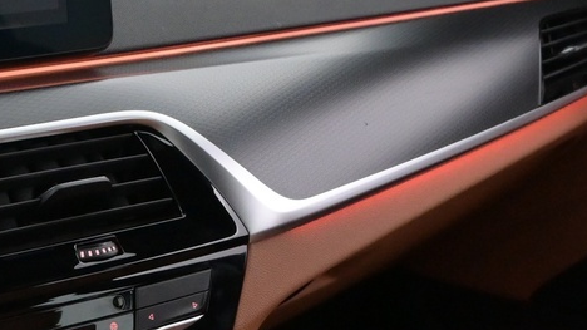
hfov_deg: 23.6
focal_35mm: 87
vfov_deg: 13.4
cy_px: 417
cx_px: 21
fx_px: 1354
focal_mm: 16
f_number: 4
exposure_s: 1/60
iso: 2500
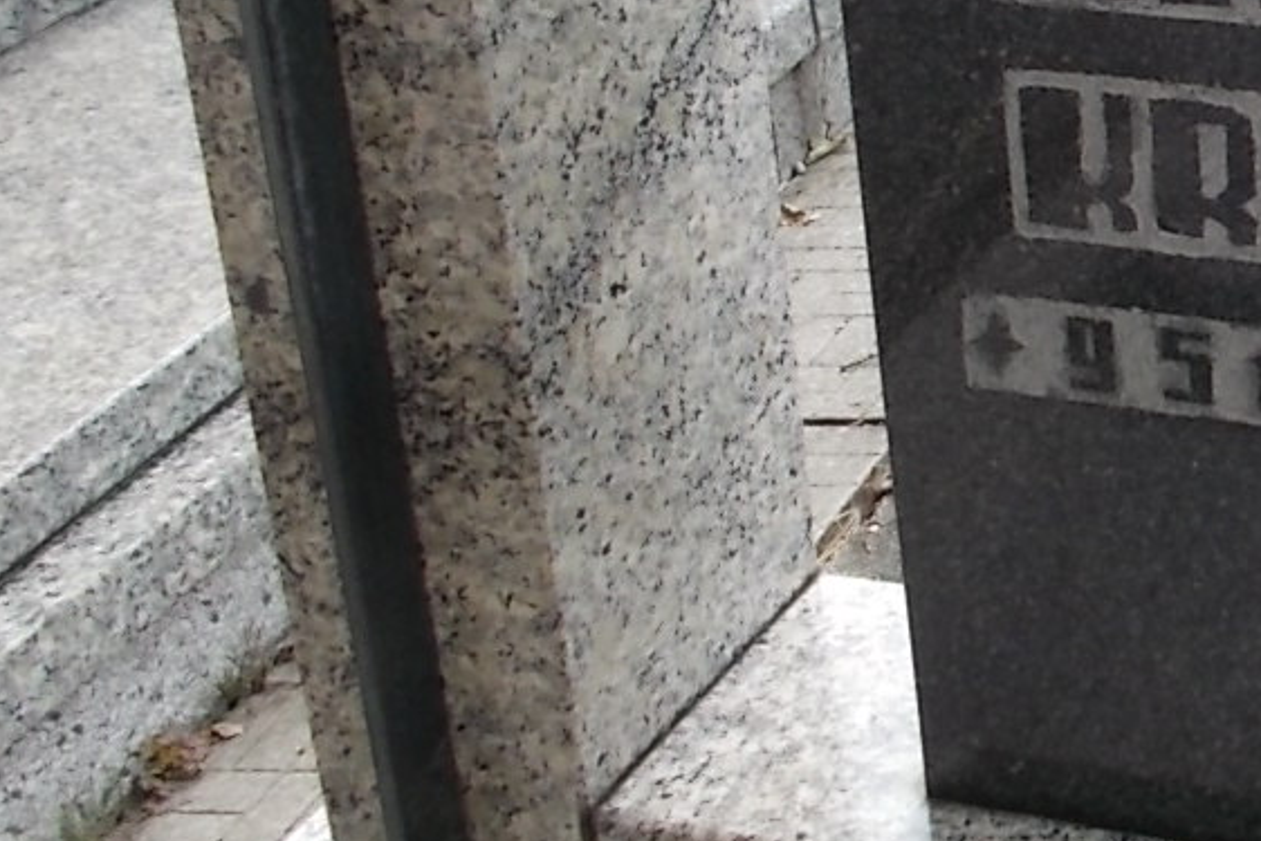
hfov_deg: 23.8
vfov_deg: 17.4
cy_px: 65
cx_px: 1535
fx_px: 2698
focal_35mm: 77
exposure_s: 1/400
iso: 80
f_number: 3.2
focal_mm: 4.6
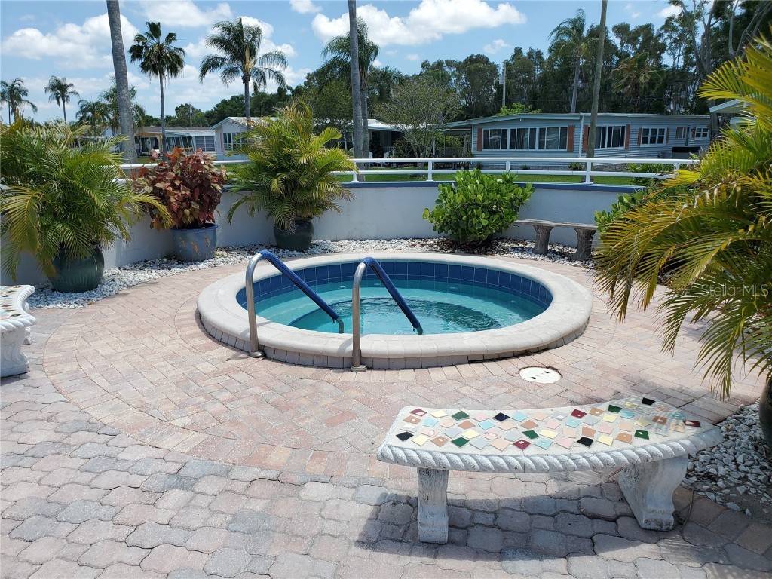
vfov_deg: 53.1
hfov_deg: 67.3
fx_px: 580
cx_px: 386
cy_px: 290
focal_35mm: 26
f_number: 2.4
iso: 50
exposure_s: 1/1476
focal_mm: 4.3
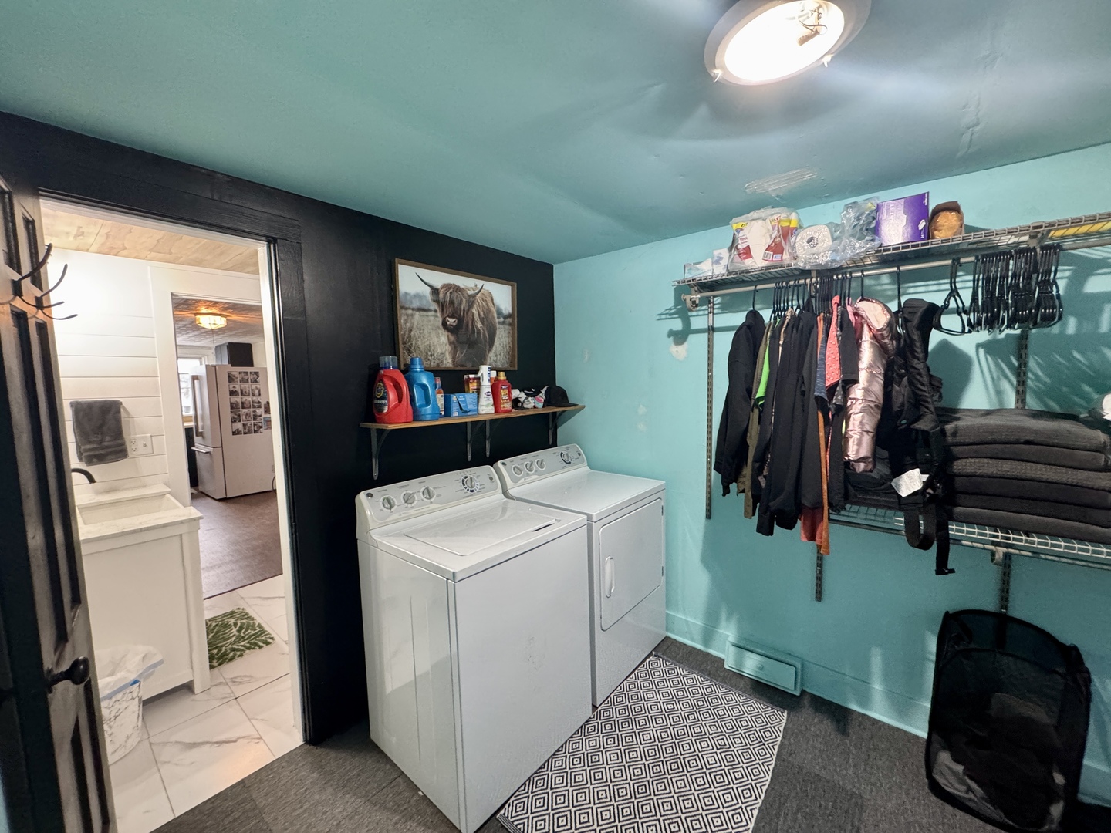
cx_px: 556
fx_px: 449
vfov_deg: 85.7
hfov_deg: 102.1
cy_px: 416
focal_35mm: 14
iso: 500
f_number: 2.2
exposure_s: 1/60
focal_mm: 2.22
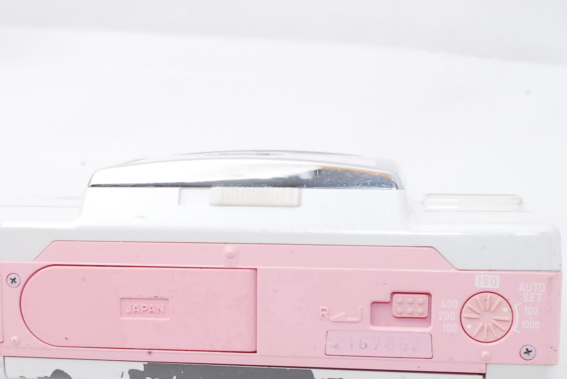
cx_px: 211
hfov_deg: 26.9
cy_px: 260
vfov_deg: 18.2
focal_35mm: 75
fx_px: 1182
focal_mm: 32
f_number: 18
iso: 640
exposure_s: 1/125
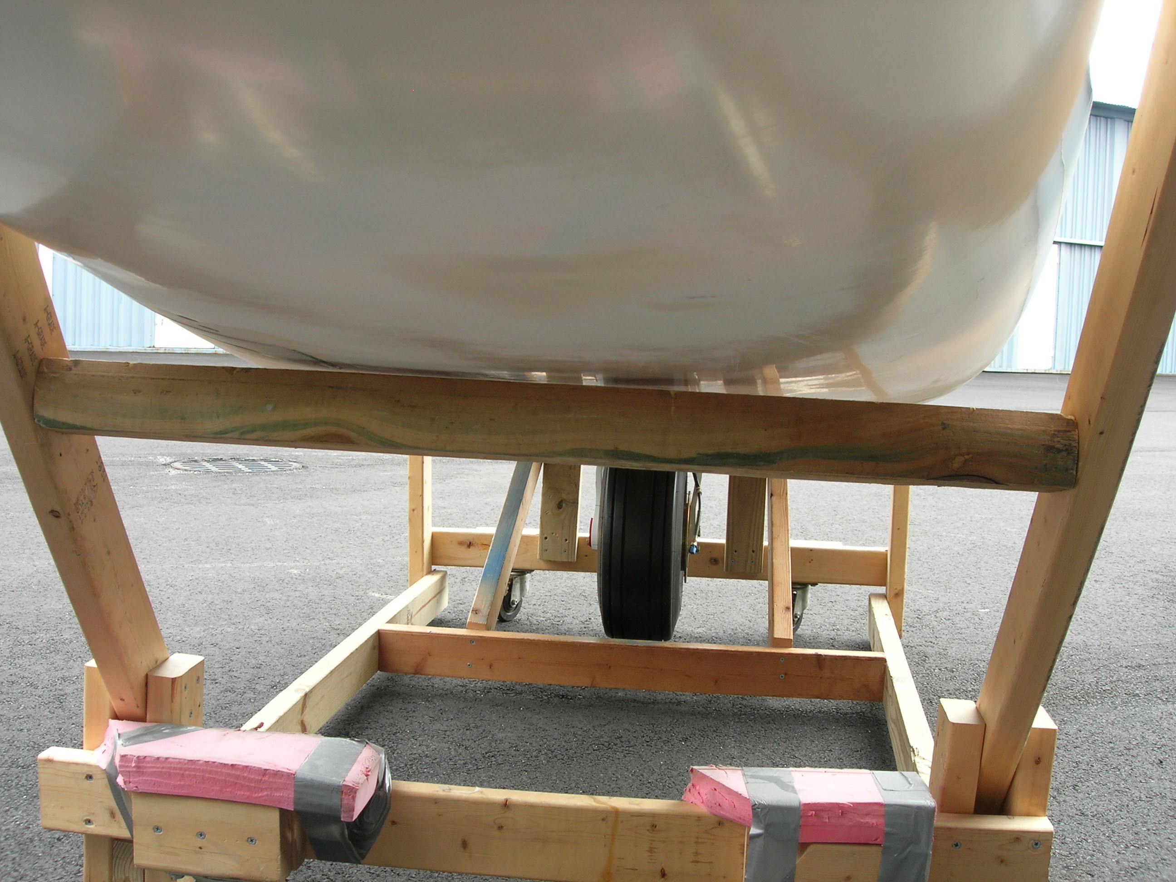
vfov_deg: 37.7
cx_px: 588
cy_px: 441
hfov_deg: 49.0
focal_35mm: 38
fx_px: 1291
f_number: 4.8
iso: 64
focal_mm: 7.8
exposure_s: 1/65
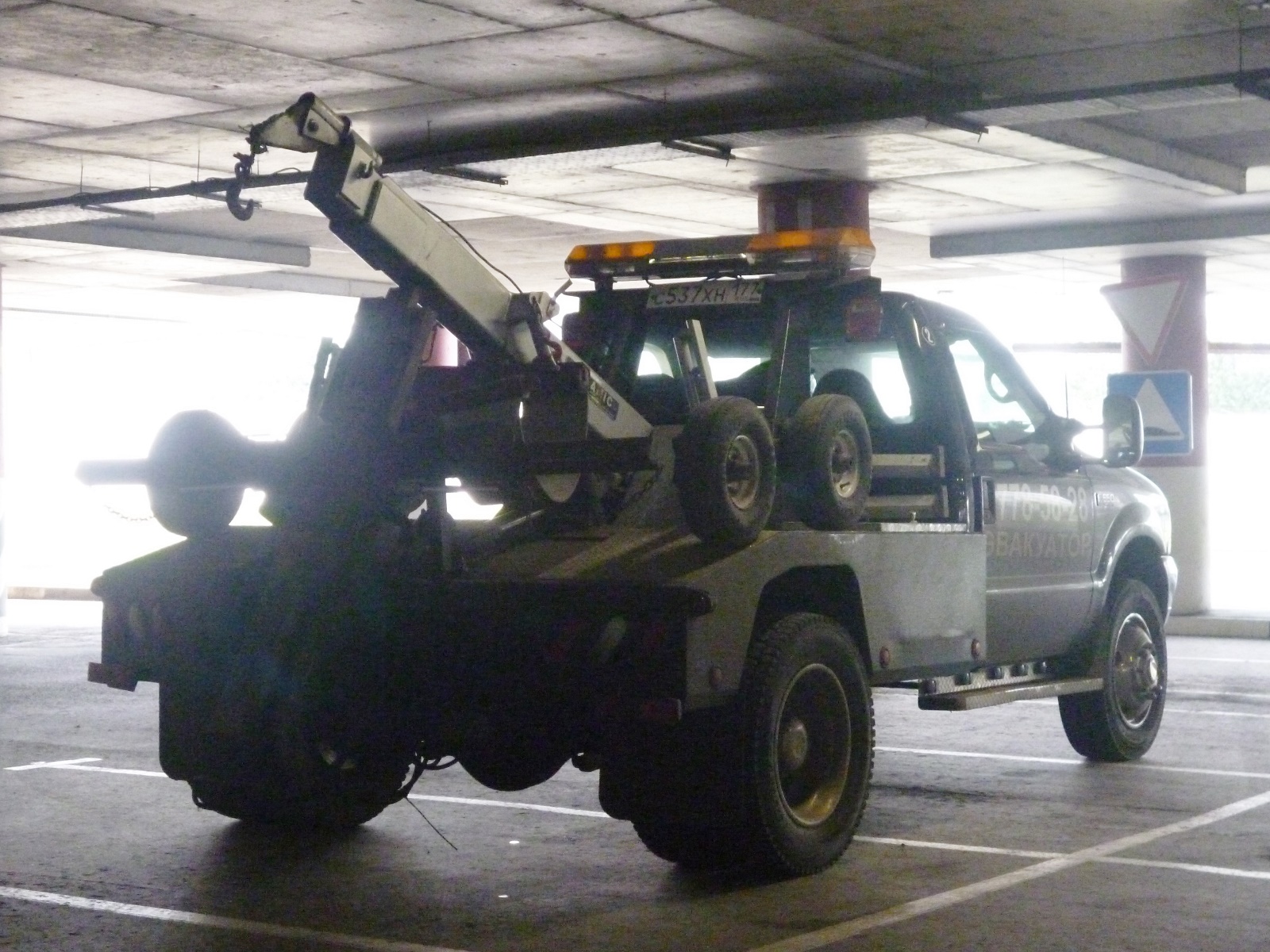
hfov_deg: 34.3
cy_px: 476
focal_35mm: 56
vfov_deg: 26.1
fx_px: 2055
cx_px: 635
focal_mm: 10
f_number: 4.4
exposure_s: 1/50
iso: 800
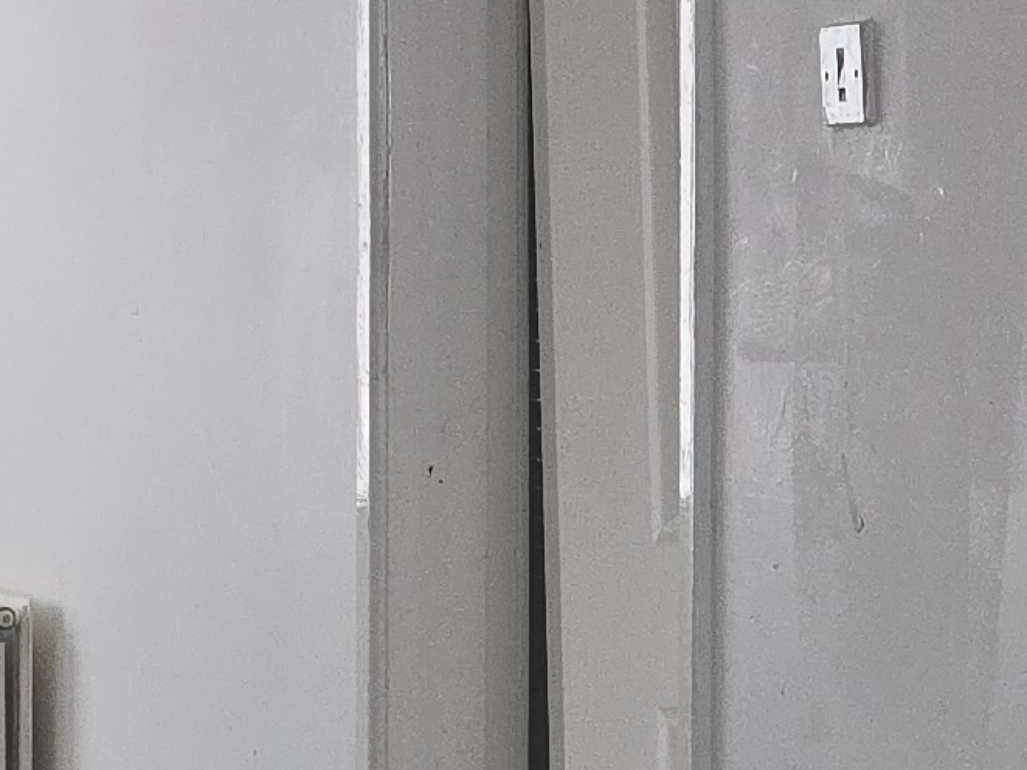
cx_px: 1629
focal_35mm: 139
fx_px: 4122
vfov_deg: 10.6
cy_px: 542
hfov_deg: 13.3
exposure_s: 1/50
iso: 80
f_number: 1.7
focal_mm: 6.3
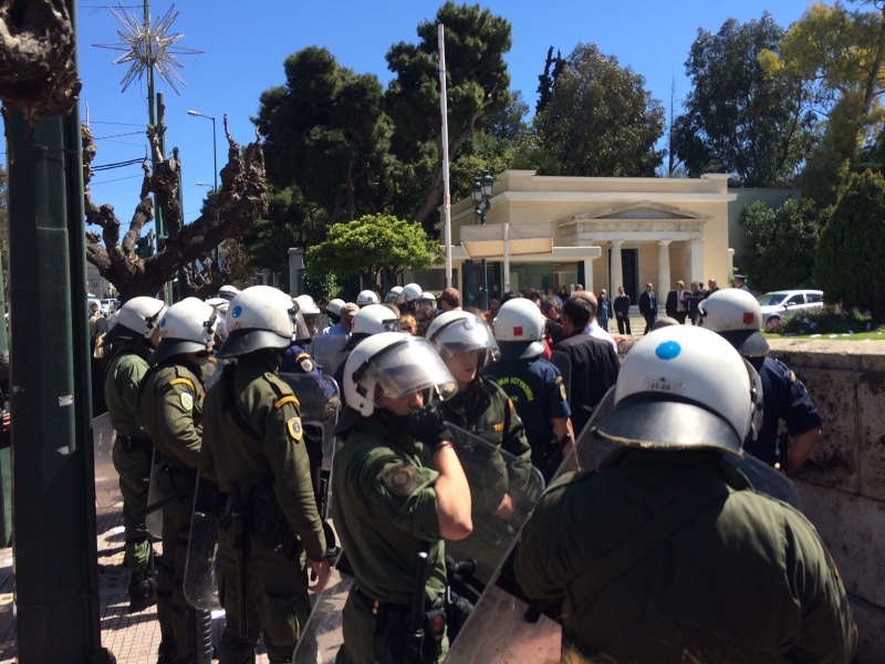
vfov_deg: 48.2
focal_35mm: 29
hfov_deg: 61.7
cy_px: 332
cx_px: 442
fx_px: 741
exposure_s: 1/1466
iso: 32
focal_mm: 4.15
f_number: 2.2
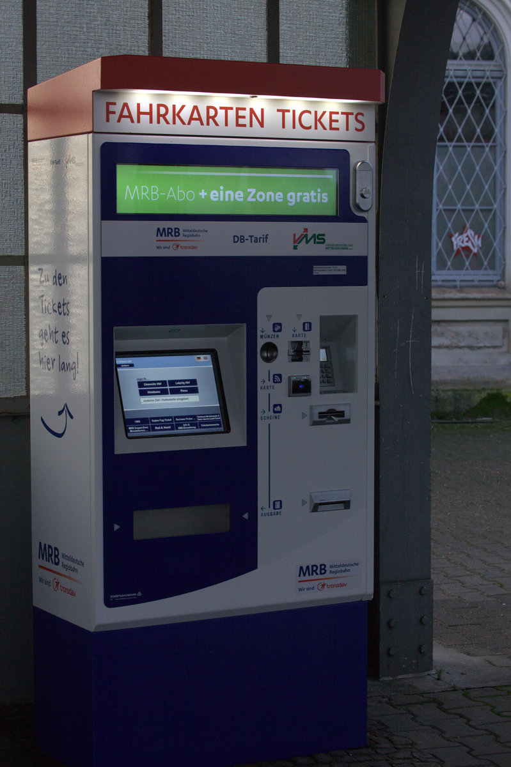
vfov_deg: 25.1
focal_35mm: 81
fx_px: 1726
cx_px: 256
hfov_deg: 16.8
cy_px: 384
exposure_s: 1/160
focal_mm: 83
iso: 400
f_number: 10
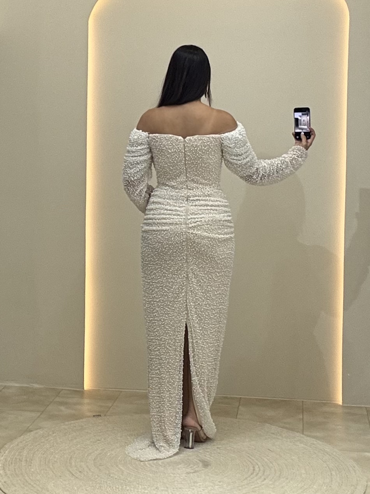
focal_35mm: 30
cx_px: 185
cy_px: 247
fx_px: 428
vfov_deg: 60.0
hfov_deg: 46.8
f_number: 1.9
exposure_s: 1/112
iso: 40
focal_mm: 2.69
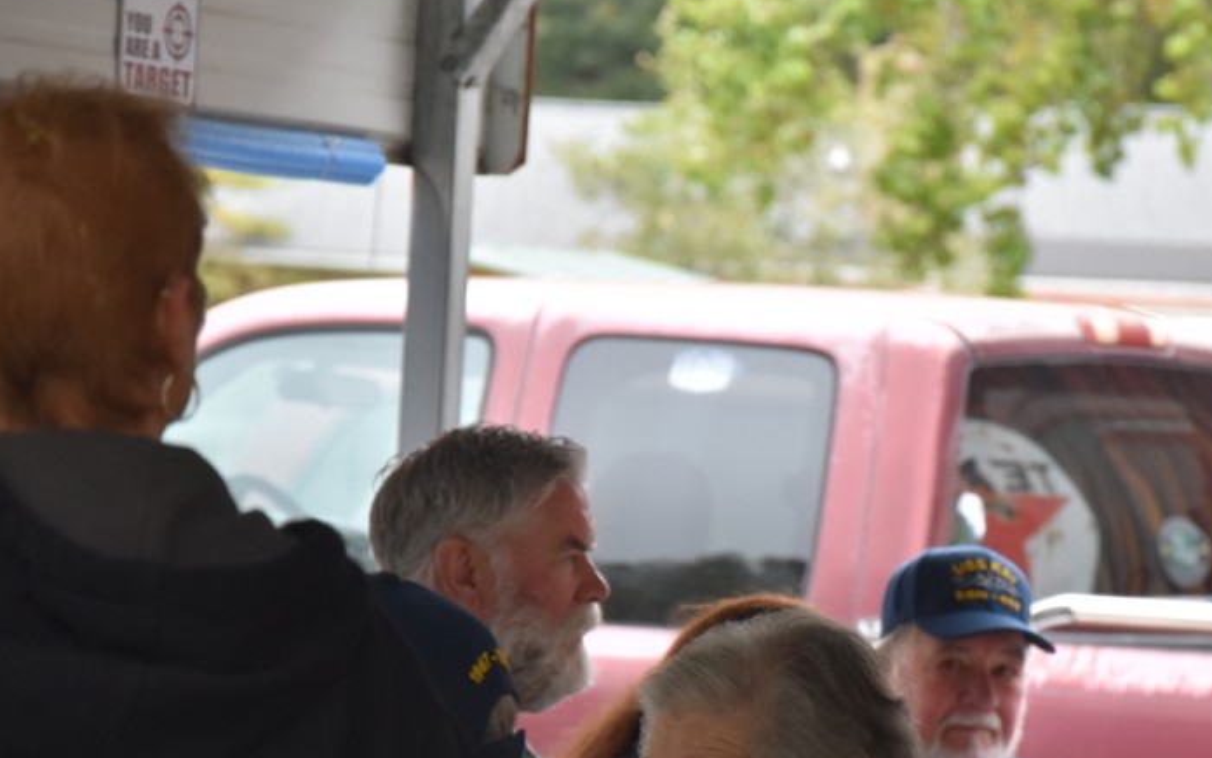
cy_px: 619
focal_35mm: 266
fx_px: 8781
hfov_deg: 7.9
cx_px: 764
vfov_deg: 4.9
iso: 800
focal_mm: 105
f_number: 5.6
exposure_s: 1/160
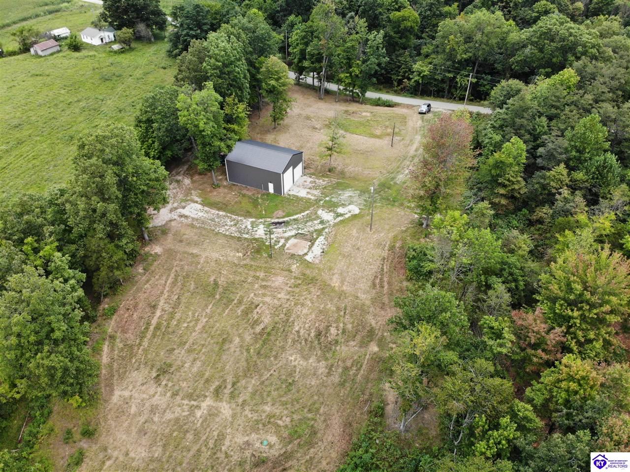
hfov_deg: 71.6
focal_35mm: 24
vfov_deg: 56.8
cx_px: 315
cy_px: 236
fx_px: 437
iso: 250
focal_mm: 4.5
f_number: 2.8
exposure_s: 1/15
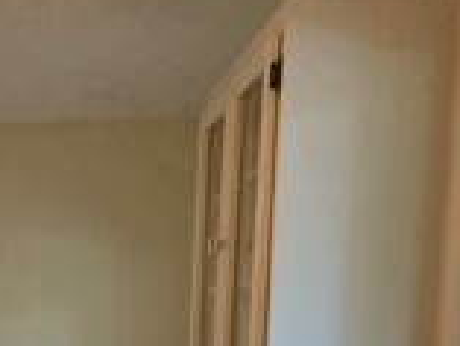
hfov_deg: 16.4
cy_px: 592
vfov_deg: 12.9
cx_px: -287
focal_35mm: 106
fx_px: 1410
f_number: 1.8
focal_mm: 4.25
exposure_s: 1/40
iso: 250
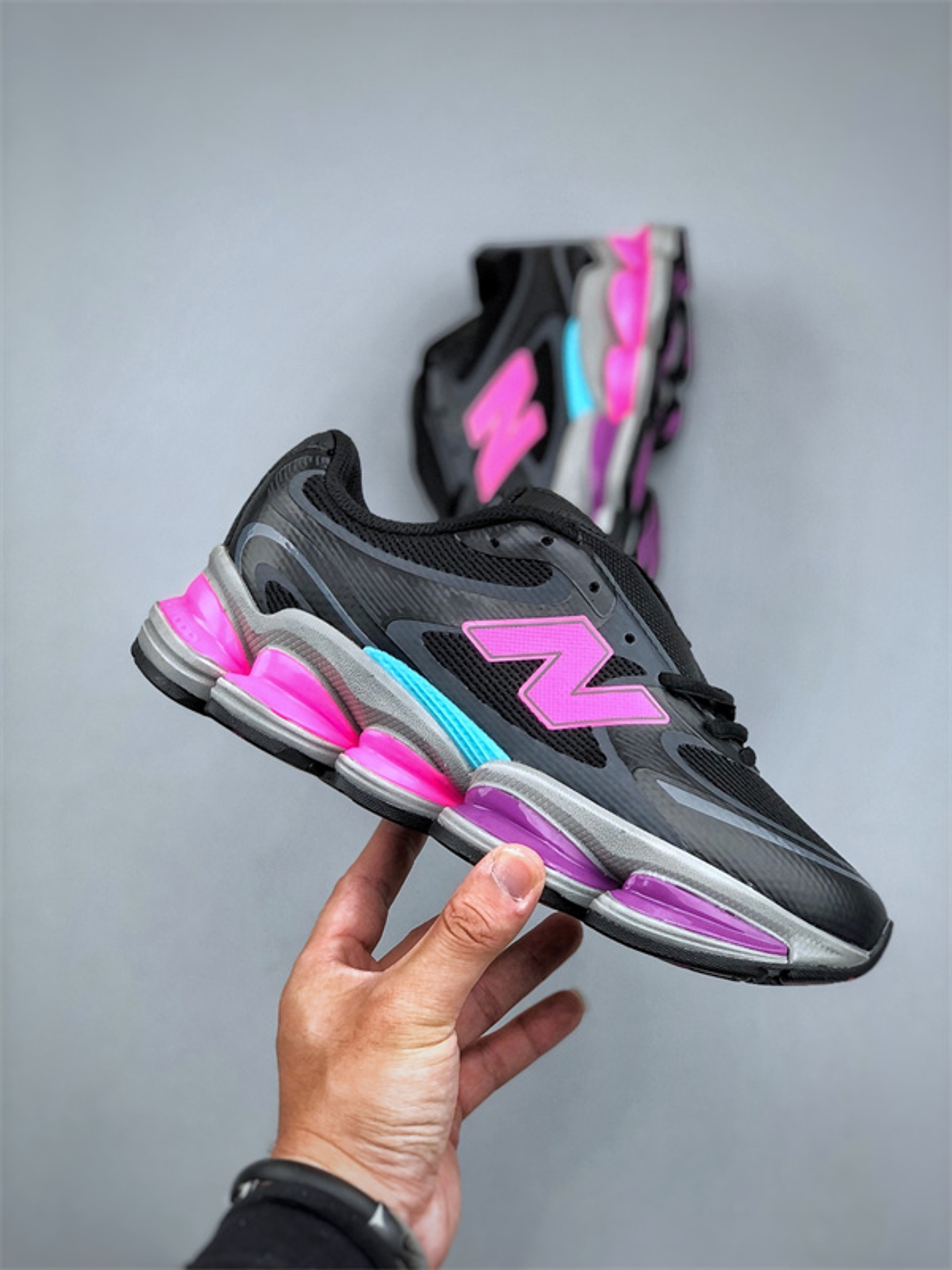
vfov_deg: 33.8
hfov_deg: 25.7
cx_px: 476
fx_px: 2090
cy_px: 635
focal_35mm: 57
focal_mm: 6.6
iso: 20
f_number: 2.8
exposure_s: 1/33
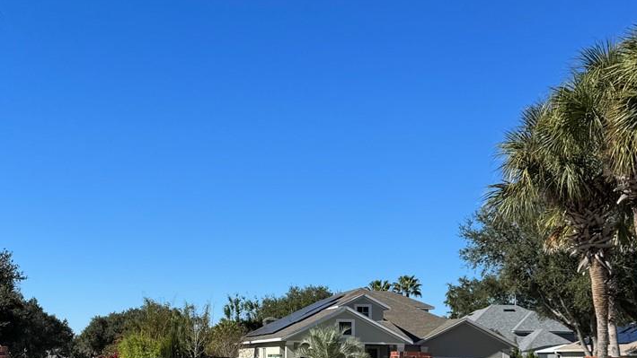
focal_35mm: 59
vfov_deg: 20.3
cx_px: 200
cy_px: 248
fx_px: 997
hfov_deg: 35.0
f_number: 1.78
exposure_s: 1/4310
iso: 80
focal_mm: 6.76
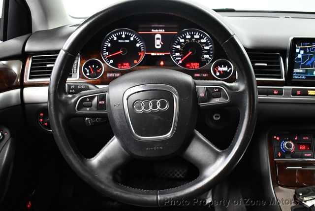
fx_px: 315
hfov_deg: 53.1
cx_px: 158
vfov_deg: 36.9
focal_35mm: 36
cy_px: 106
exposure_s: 1/60
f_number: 3.5
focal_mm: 18
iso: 3600
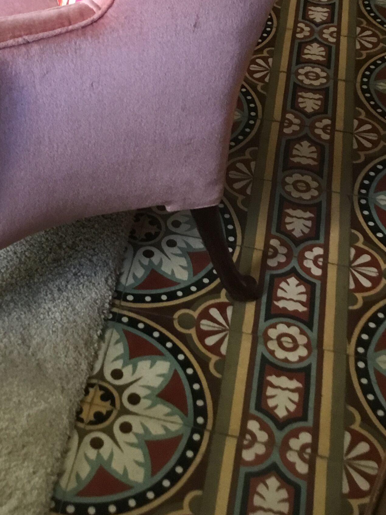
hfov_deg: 24.2
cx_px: 104
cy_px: 51
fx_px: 892
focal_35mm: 60
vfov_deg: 30.7
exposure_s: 1/33
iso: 160
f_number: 2.4
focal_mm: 3.3
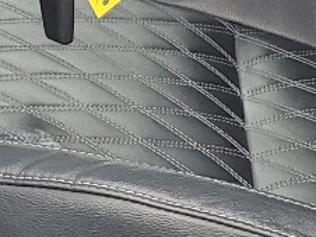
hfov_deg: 10.7
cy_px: -223
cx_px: 43
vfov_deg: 7.8
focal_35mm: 184
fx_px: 1681
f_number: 1.5
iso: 50
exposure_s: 1/208
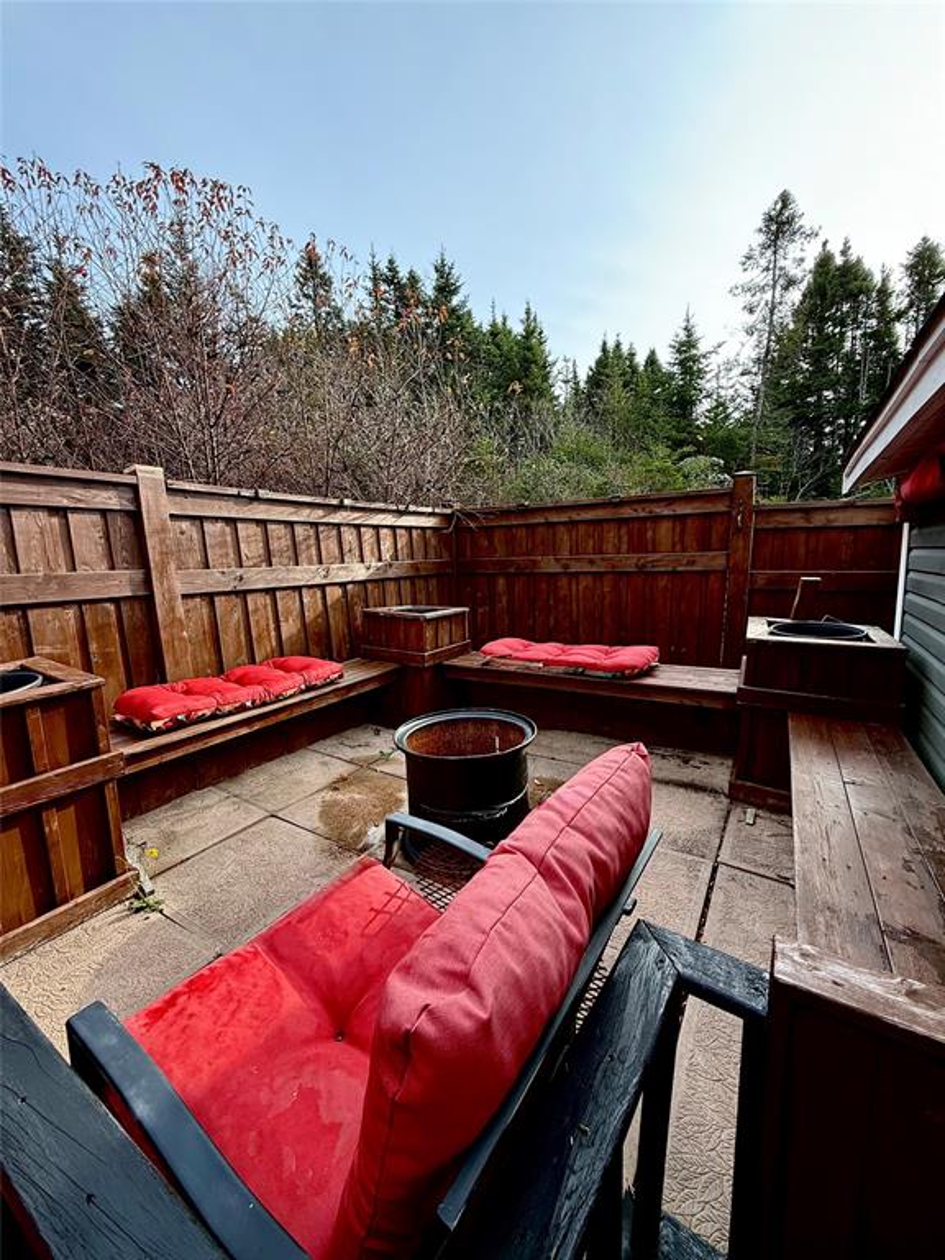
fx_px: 510
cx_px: 472
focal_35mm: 14
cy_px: 630
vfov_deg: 102.1
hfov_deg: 85.7
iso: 64
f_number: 2.2
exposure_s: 1/249
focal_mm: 2.22
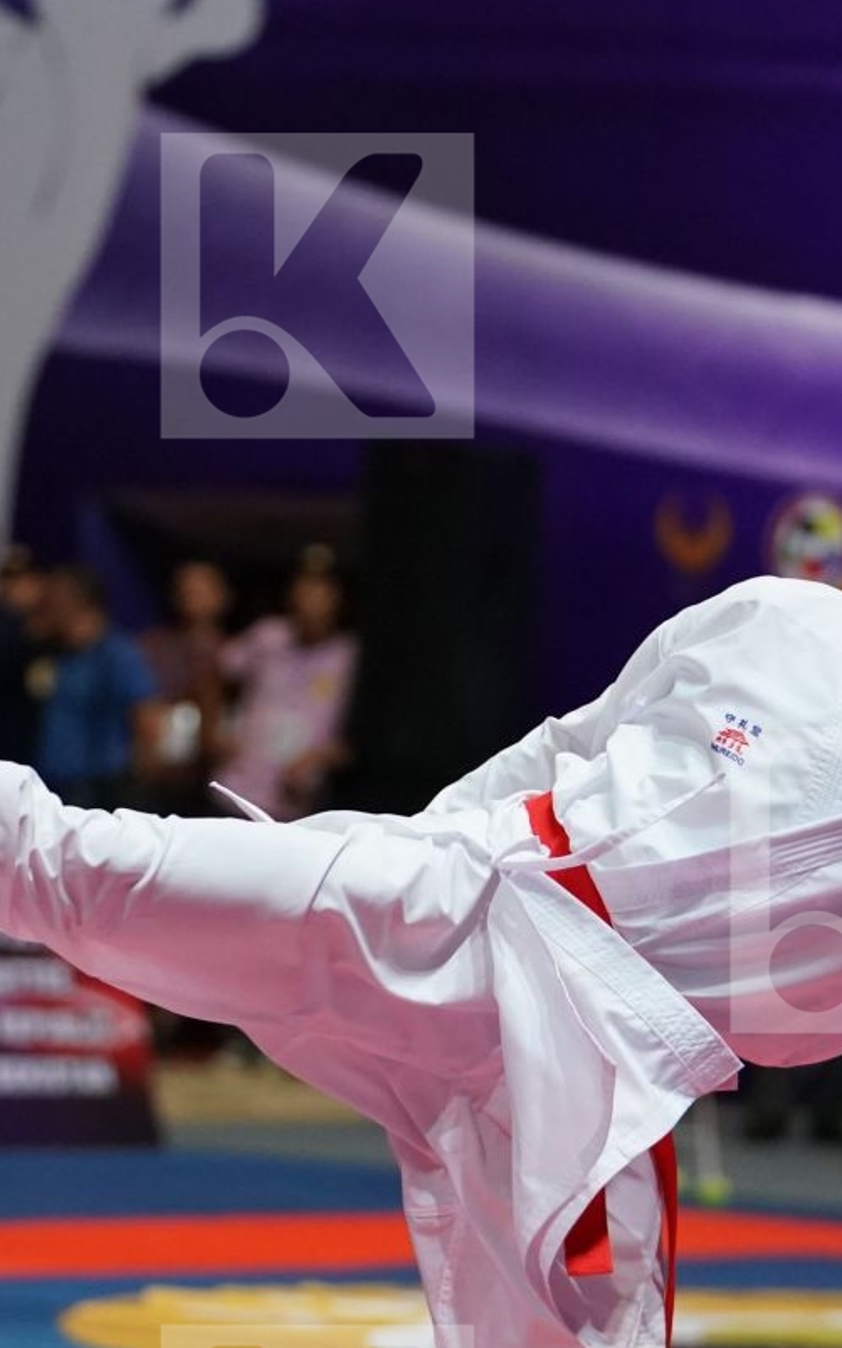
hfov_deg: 5.7
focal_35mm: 231
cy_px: 881
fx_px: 8484
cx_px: 318
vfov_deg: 9.1
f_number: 2.8
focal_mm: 101
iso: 4000
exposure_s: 1/1000
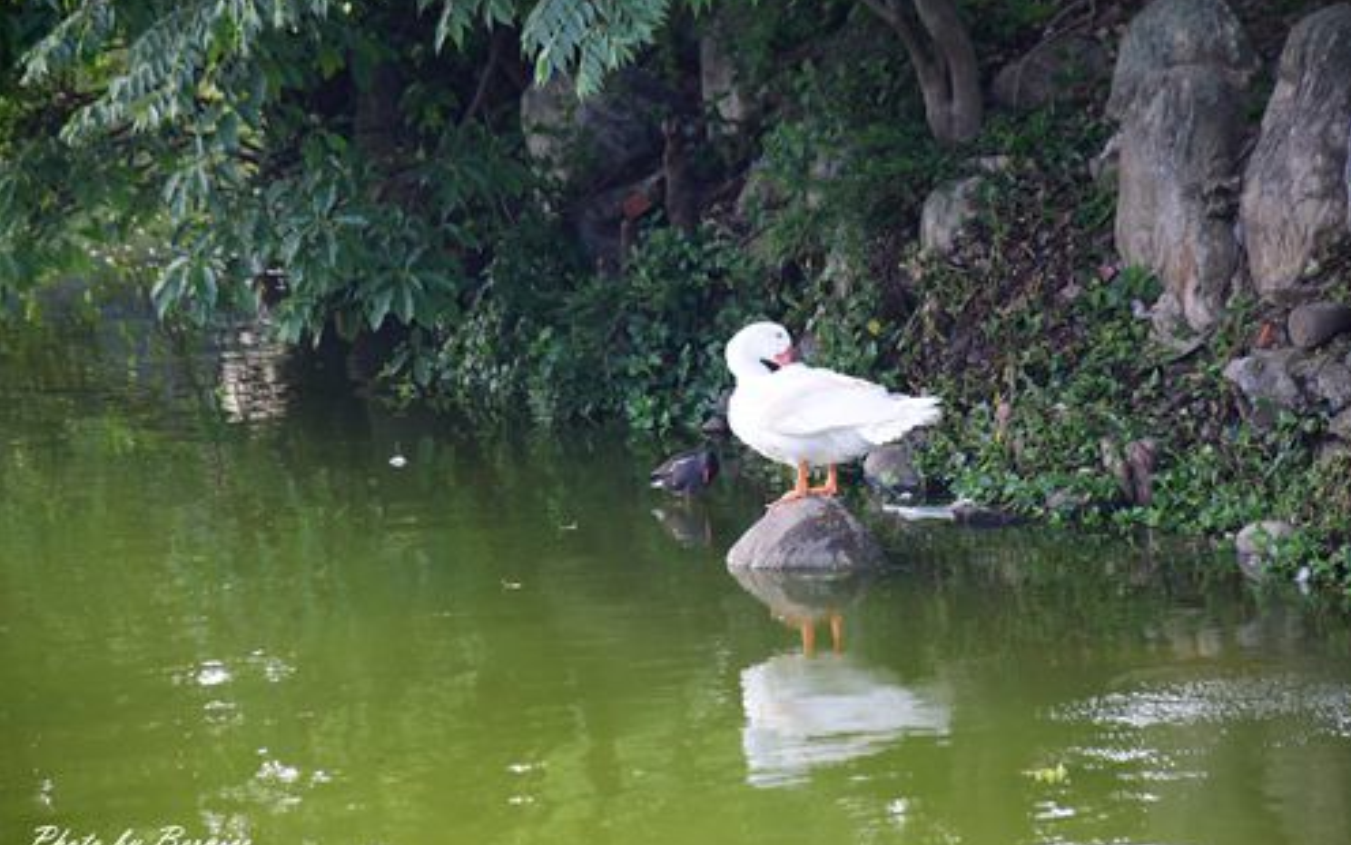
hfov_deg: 9.7
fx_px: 7953
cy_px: 417
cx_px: 678
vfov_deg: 6.1
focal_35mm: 216
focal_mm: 140
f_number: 5.6
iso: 640
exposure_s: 1/250
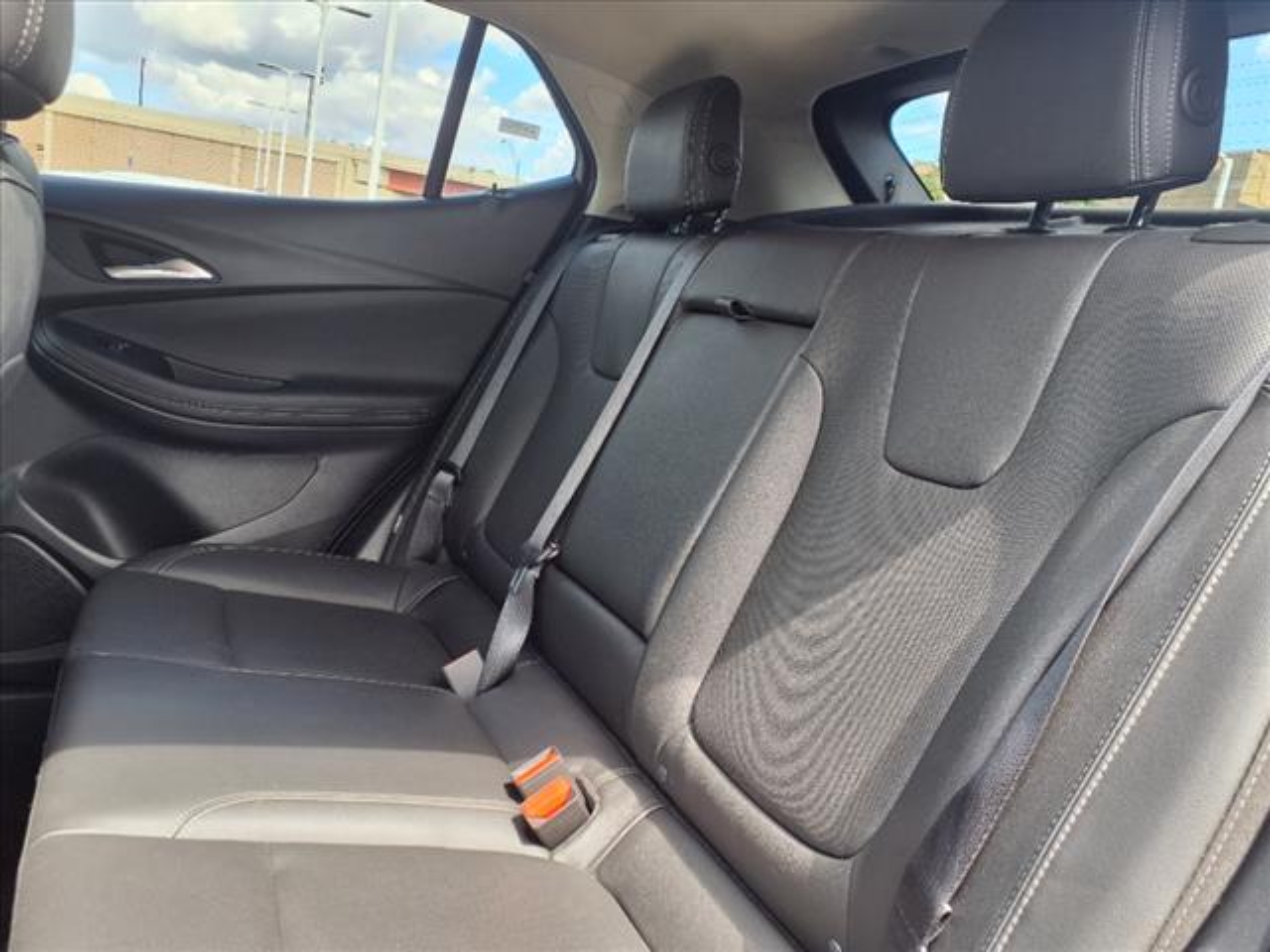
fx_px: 991
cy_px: 476
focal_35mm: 27
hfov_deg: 65.3
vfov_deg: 51.4
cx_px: 635
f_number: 1.9
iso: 50
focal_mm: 3.58
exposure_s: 1/120
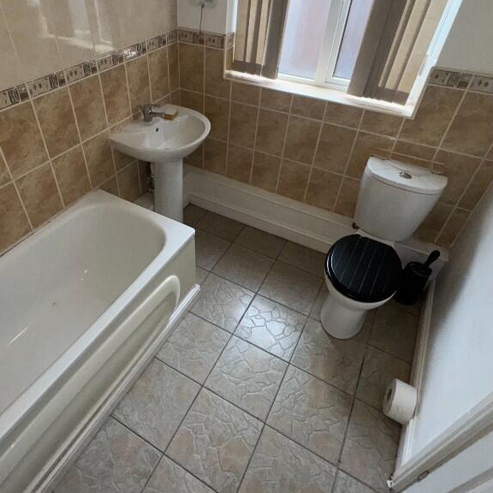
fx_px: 354
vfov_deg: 69.3
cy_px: 215
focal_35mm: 22
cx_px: 206
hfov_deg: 69.2
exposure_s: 1/100
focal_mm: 2.22
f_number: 2.2
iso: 100
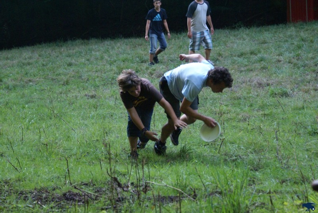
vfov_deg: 13.1
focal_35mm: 105
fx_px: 928
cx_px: 159
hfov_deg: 19.4
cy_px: 106
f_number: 5.6
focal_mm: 70
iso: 800
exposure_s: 1/200
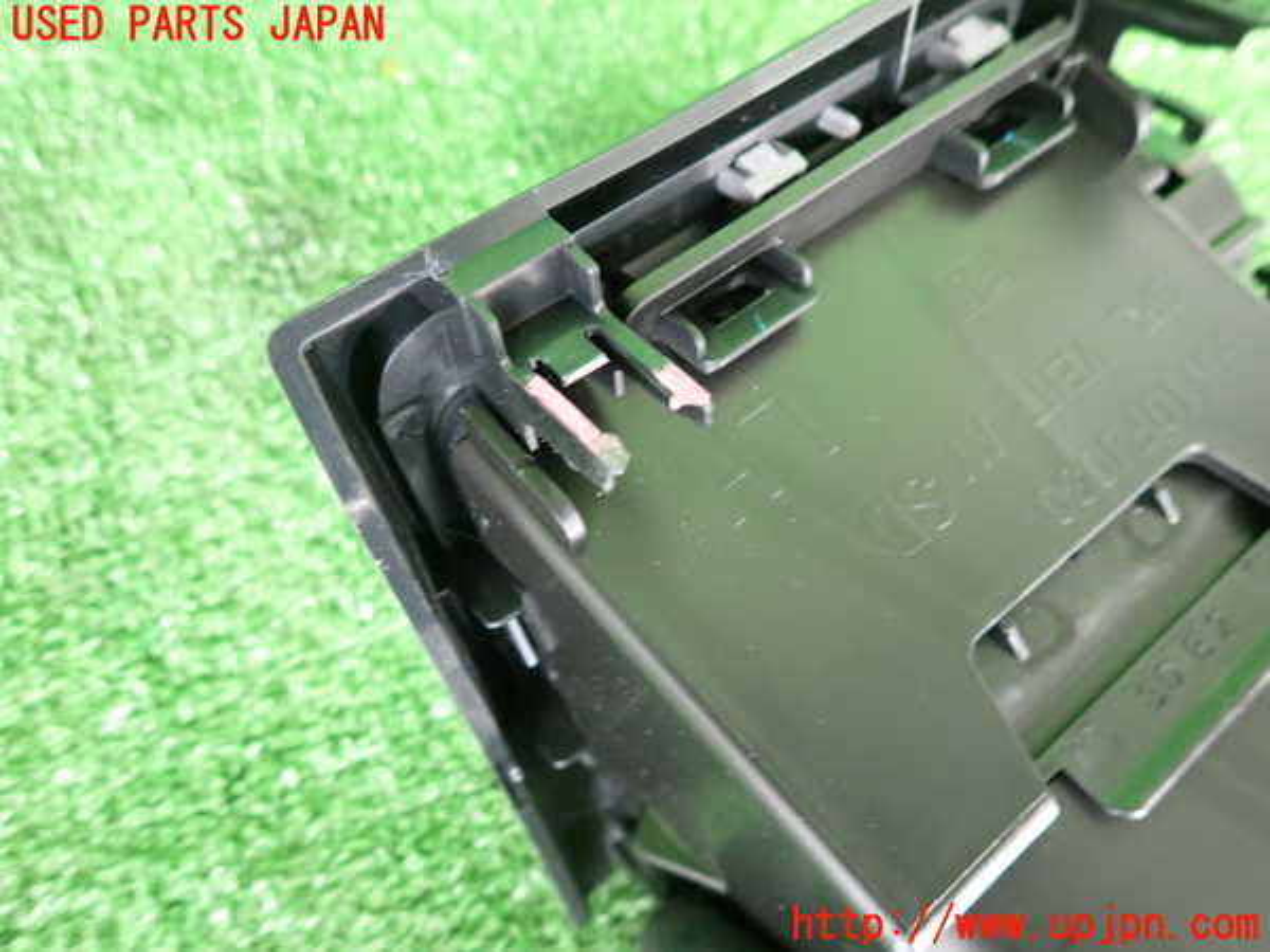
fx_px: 917
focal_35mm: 25
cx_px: 635
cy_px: 476
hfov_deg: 69.4
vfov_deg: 54.9
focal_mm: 4.5
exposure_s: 1/30
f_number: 2
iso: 400
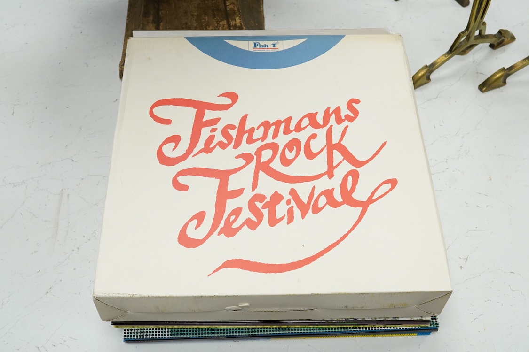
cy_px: 176
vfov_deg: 29.9
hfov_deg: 43.6
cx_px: 264
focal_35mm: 45
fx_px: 661
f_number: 13
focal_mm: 30
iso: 2500
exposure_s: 1/200
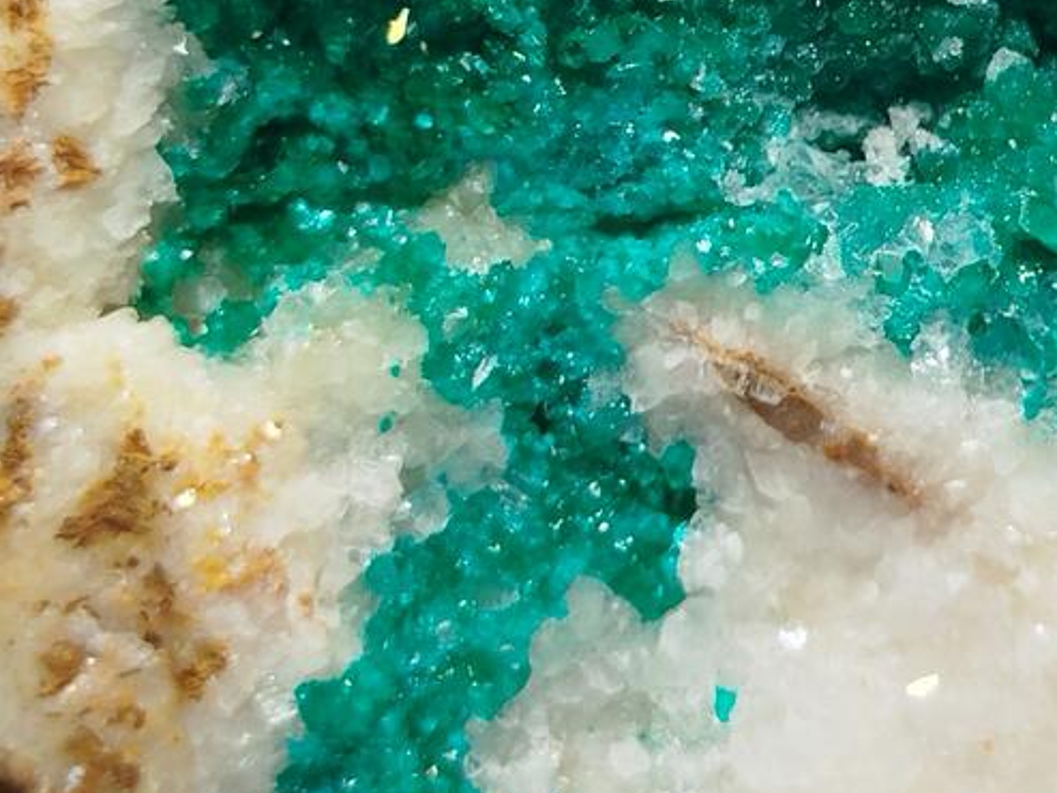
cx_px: 757
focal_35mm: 114
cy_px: 11
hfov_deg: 17.2
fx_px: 3482
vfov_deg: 12.8
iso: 50
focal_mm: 5.31
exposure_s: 1/232
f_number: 1.7
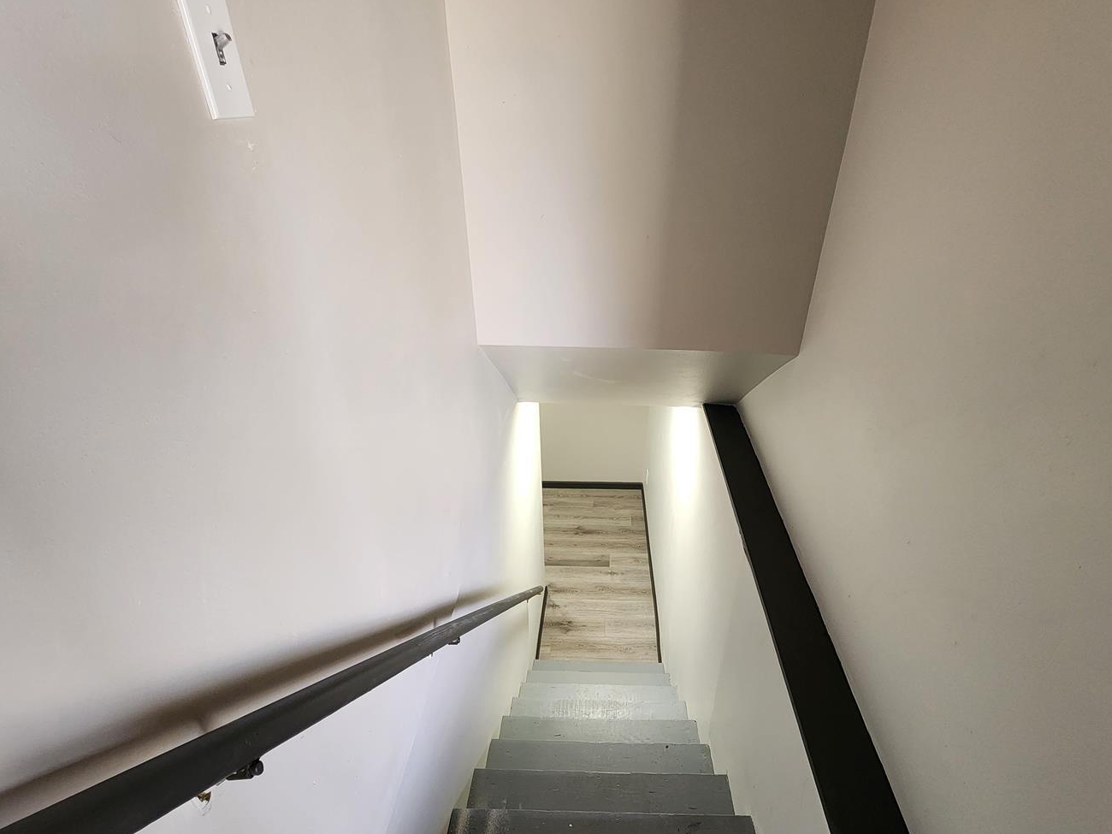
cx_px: 608
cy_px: 447
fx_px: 514
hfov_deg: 94.2
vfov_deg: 78.0
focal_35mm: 16
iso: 250
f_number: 2.2
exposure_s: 1/60
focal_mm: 2.2
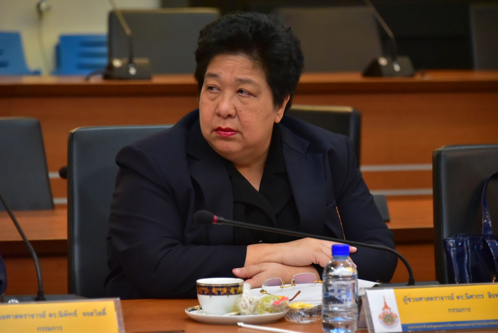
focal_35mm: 200
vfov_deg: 6.9
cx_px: 249
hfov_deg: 10.3
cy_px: 166
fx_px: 2768
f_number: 6.3
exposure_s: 1/160
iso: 8000
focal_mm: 200
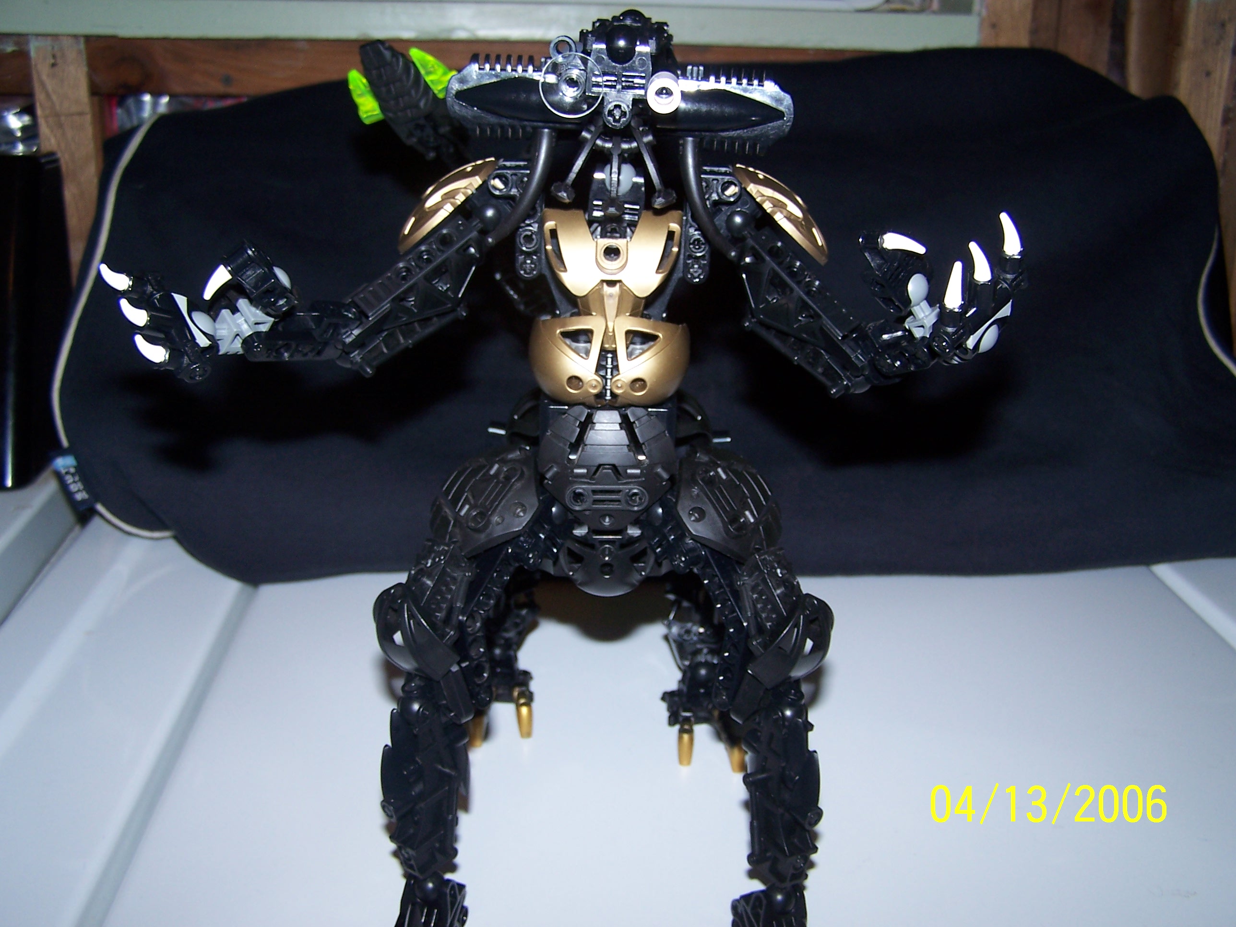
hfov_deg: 49.0
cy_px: 464
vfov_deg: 37.7
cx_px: 618
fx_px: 1357
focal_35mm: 38
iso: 80
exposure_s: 1/60
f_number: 2.8
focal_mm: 6.3
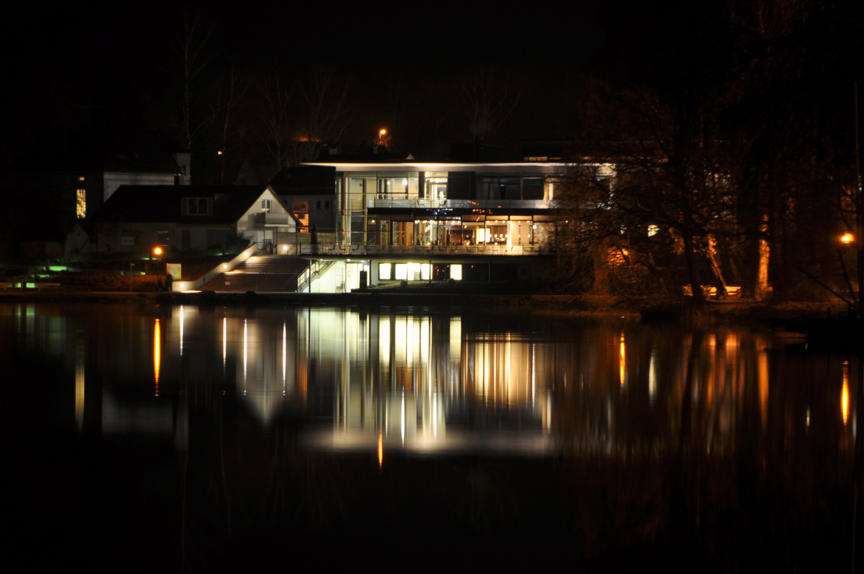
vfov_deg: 4.6
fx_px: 7191
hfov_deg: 6.9
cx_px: 432
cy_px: 287
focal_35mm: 300
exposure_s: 5
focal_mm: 200
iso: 200
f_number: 5.6
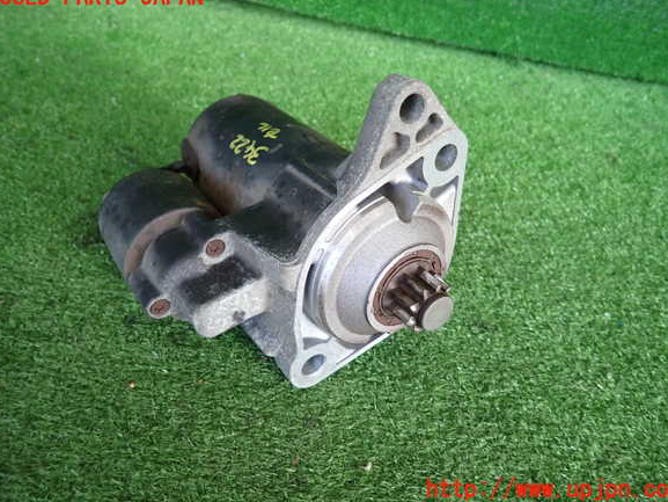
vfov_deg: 53.1
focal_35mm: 26
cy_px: 243
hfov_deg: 67.3
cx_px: 340
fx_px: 502
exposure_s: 1/100
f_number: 2
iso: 200
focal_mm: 4.5
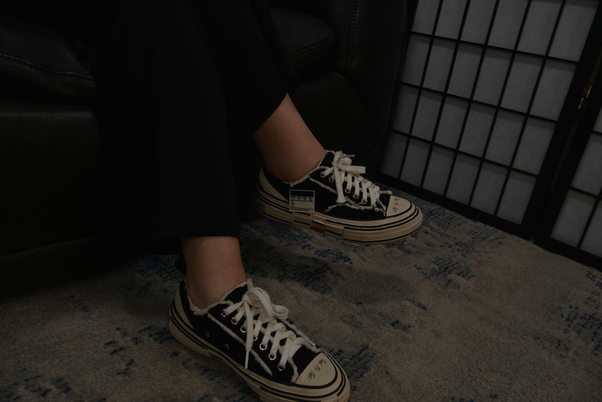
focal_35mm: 30
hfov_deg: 61.9
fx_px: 502
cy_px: 201
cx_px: 301
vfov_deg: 43.6
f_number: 8
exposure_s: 1/125
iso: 100
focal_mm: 30
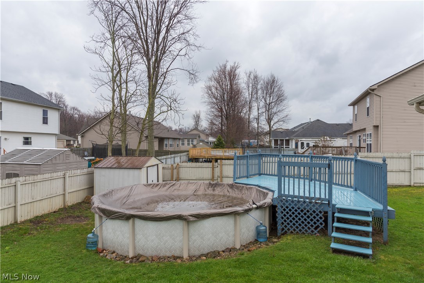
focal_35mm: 24
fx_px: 283
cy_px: 142
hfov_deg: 73.7
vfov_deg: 53.2
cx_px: 212
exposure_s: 1/60
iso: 100
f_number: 11
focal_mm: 24
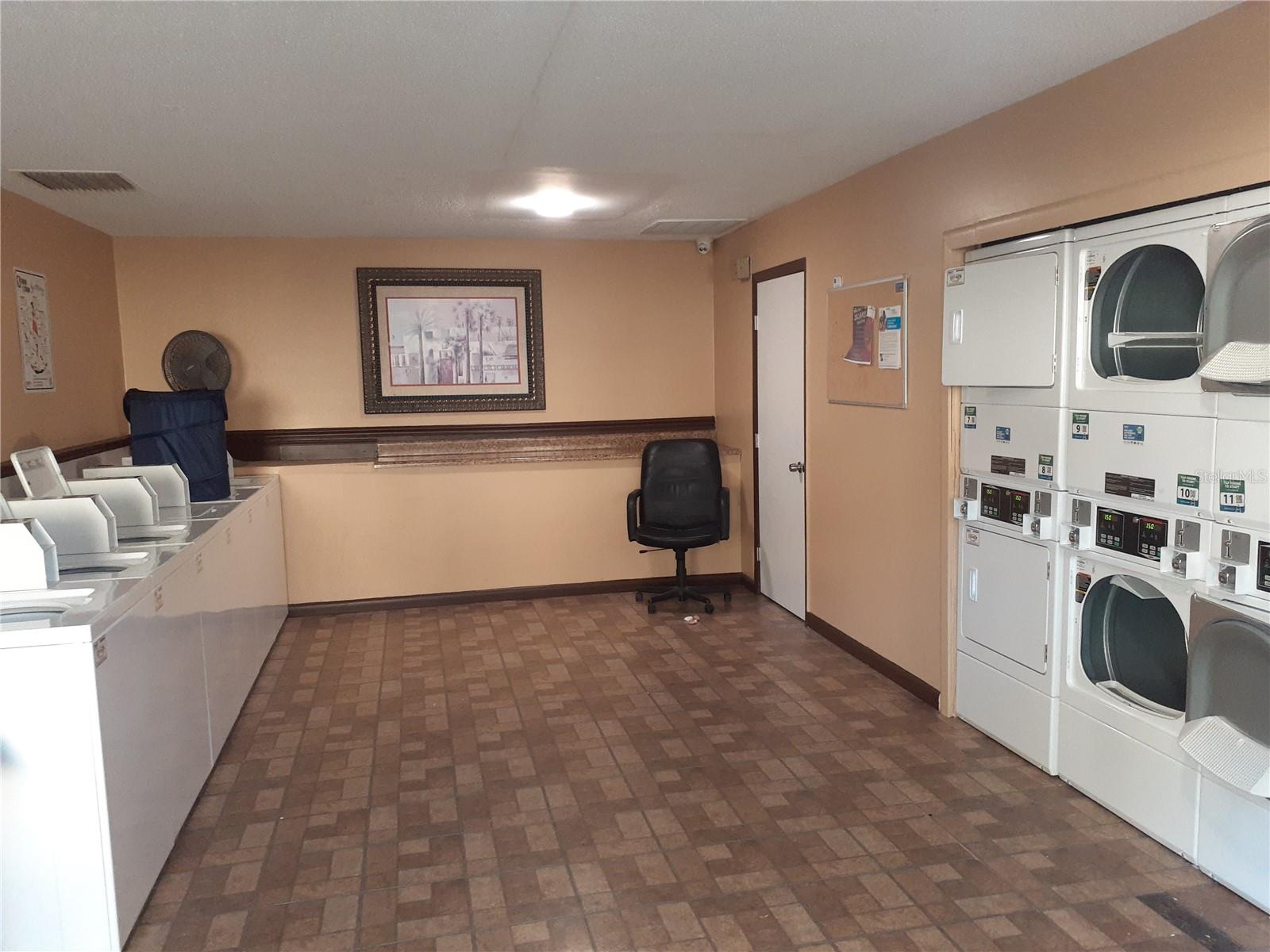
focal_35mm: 27
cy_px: 476
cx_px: 635
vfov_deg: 51.4
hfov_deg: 65.3
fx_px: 991
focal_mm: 3.6
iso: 320
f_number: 1.9
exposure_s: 1/40
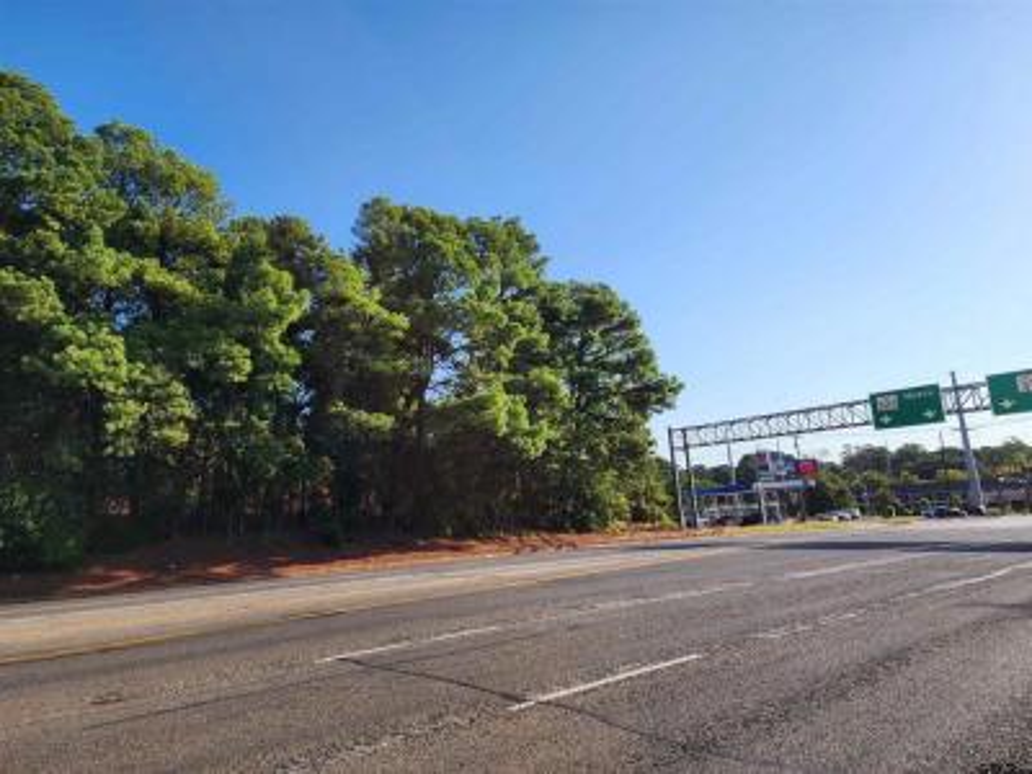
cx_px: 516
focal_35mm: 23
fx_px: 686
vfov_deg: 58.9
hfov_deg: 73.9
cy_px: 387
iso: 12
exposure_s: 1/924
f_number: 1.8
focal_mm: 6.4
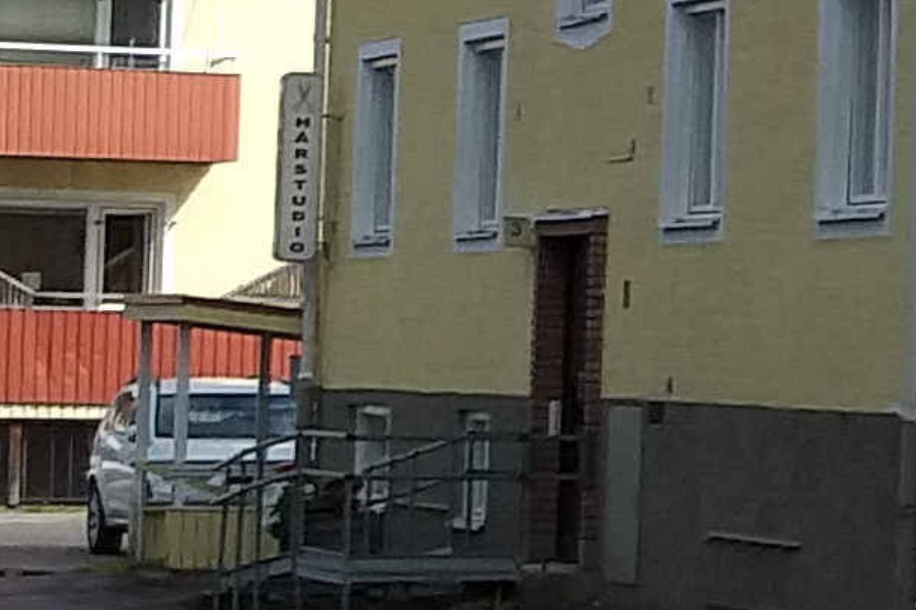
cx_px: 2442
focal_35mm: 205
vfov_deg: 6.7
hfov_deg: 8.8
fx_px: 5214
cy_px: 98
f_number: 1.7
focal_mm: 3.93
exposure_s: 1/1596
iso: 40
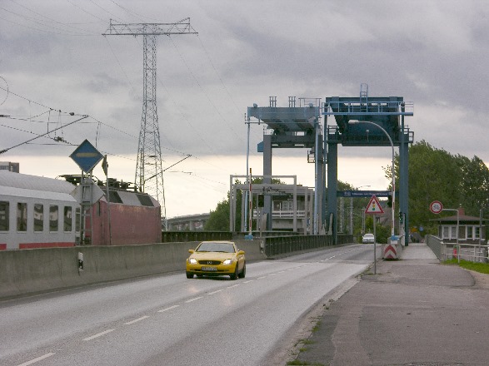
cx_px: 244
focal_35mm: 130
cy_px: 183
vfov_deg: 11.4
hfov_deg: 15.2
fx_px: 1836
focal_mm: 31.9
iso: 50
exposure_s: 1/170
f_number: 5.4
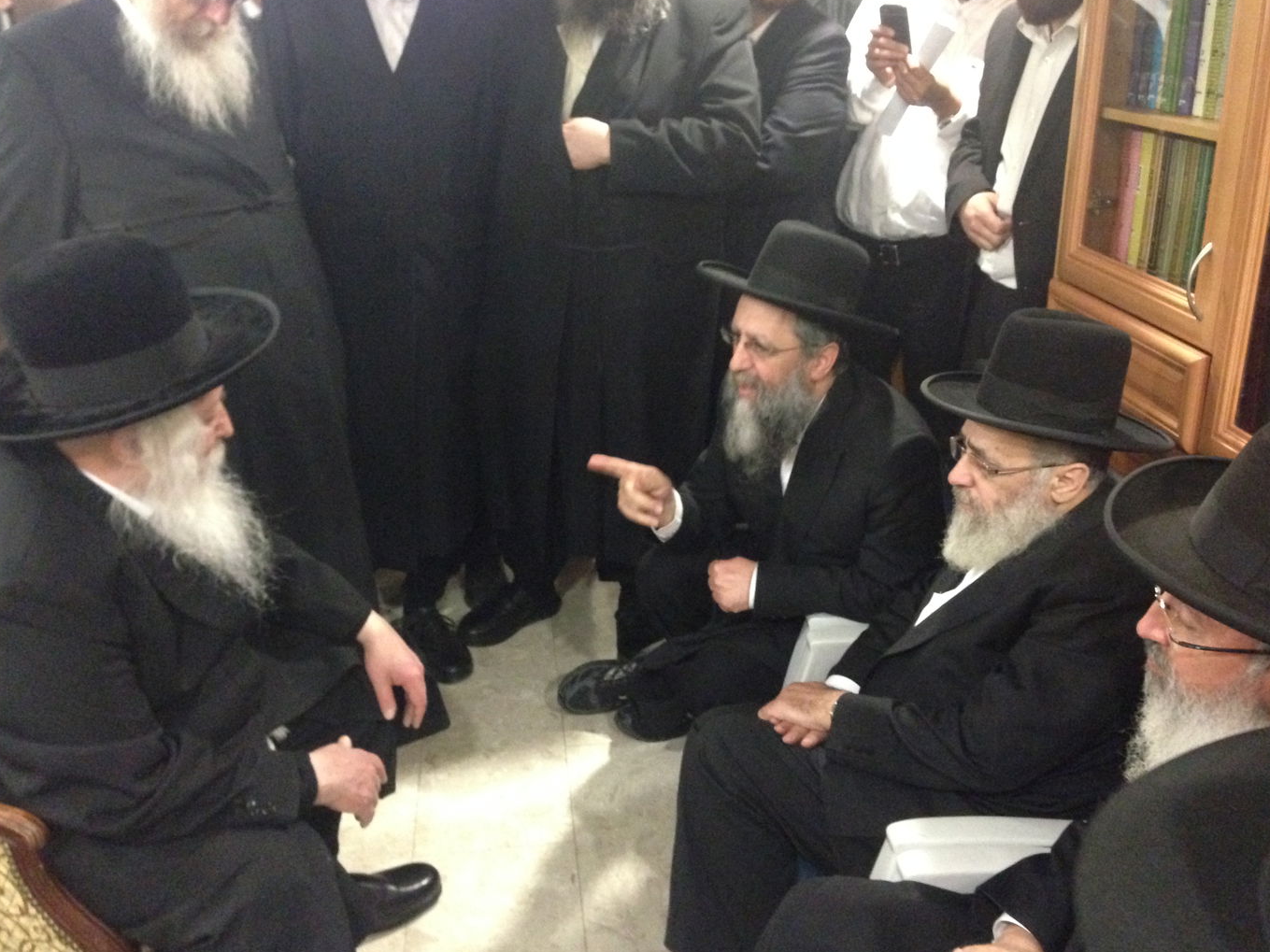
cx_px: 646
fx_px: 1247
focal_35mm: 34
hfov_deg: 54.0
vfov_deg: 41.8
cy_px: 469
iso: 800
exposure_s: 1/15
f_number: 2.4
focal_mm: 4.12
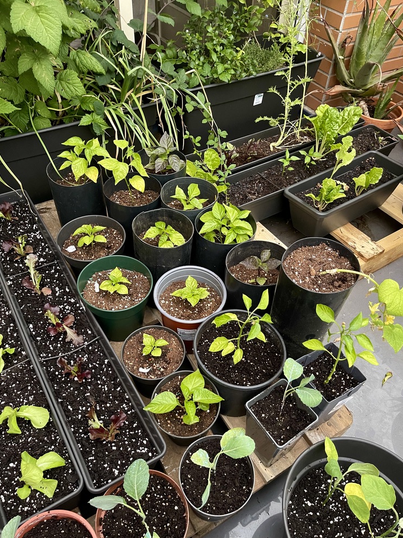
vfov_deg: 67.3
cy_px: 277
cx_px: 208
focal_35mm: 26
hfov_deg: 53.0
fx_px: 404
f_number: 1.6
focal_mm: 5.1
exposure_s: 1/47
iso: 500
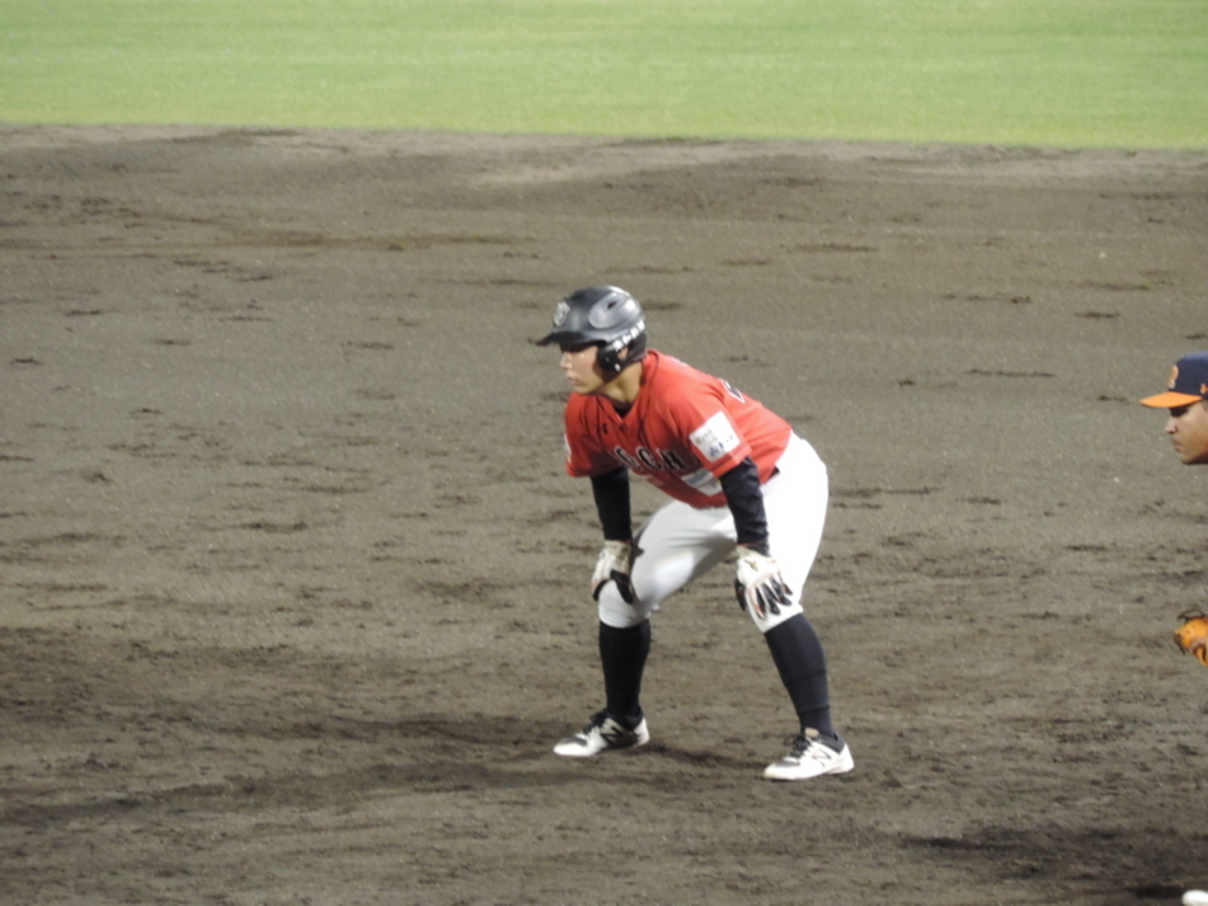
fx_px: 19193
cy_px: 453
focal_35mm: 550
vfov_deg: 2.7
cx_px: 604
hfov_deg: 3.6
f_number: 4.9
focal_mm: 98.1
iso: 800
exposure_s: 1/30
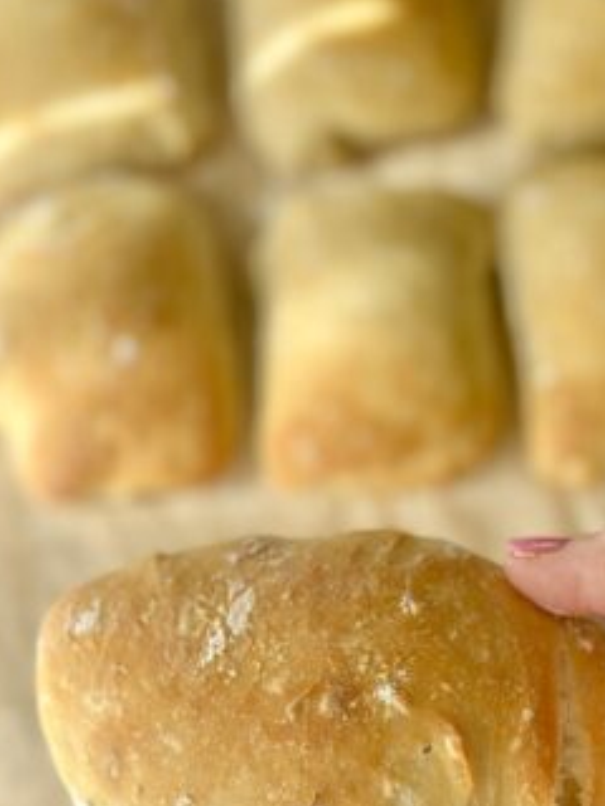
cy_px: 526
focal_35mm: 75
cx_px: 442
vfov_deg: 25.9
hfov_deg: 19.5
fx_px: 1748
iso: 80
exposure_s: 1/709
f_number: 1.78
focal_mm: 6.86
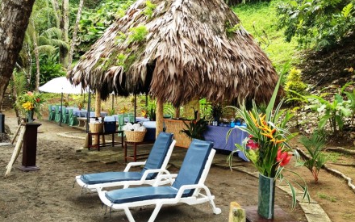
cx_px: 178
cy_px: 105
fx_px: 368
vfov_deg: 33.6
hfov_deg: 51.5
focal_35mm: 38
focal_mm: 4.28
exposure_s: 1/181
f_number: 2.4
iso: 50
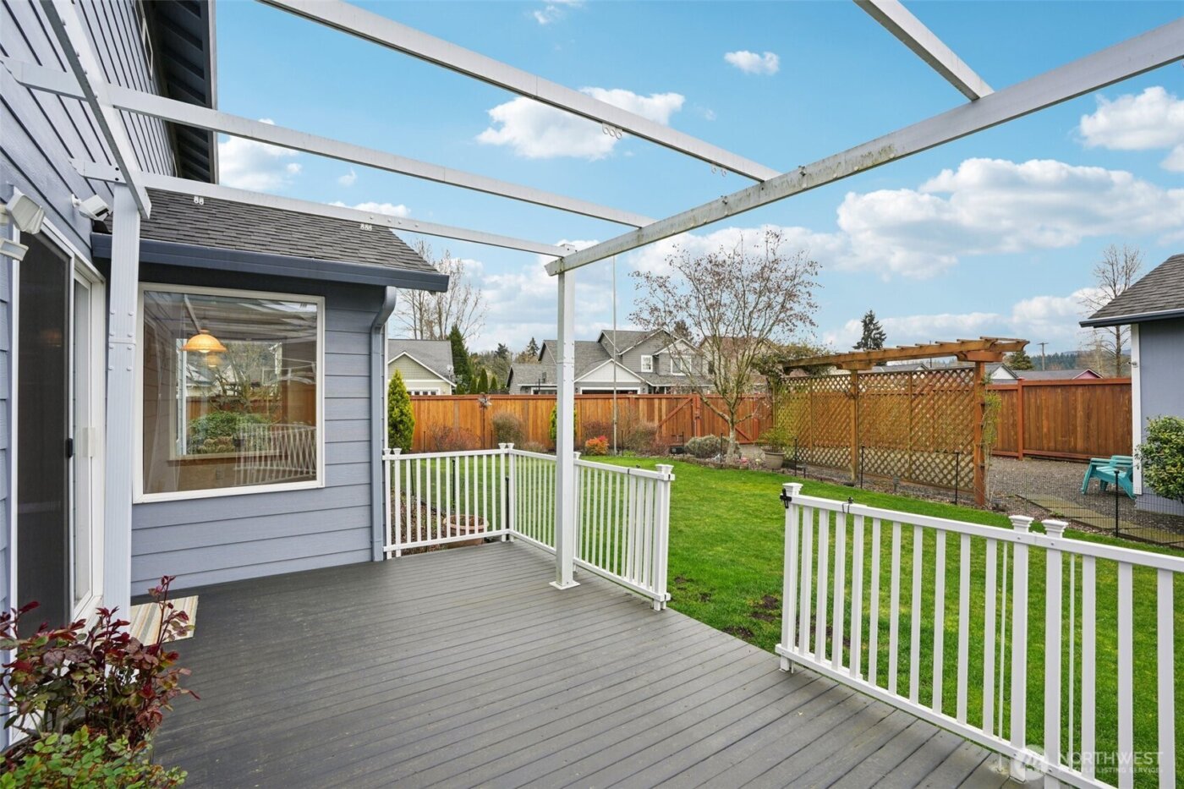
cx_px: 592
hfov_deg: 96.7
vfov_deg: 73.7
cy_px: 394
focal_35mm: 16
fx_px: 526
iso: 100
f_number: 11
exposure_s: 1/30
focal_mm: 16
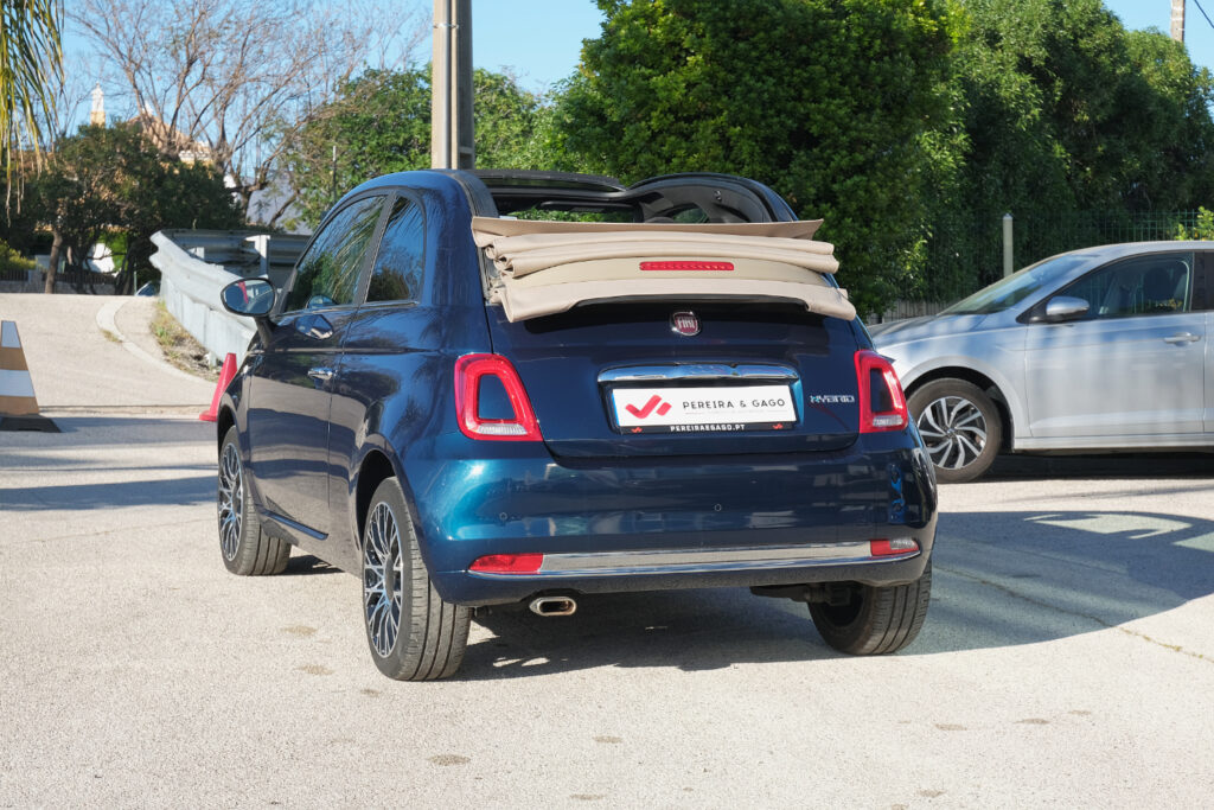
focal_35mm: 68
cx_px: 607
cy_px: 405
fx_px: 2293
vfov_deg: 20.0
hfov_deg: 29.7
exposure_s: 1/125
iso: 160
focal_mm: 45
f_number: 9
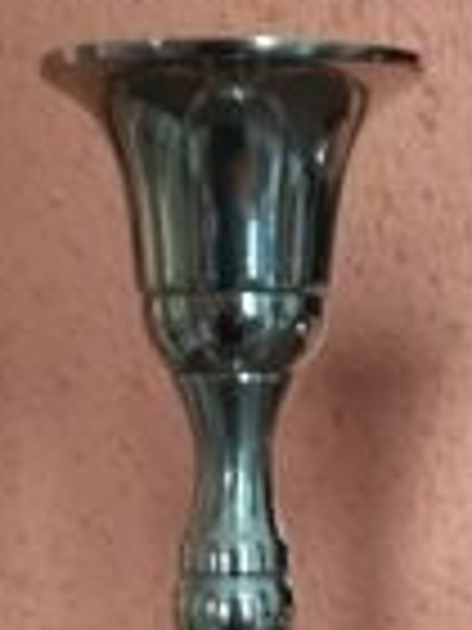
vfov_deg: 14.1
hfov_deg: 12.0
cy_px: 1156
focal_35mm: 123
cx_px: 220
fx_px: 2236
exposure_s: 1/25
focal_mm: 4.74
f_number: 1.79
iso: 375
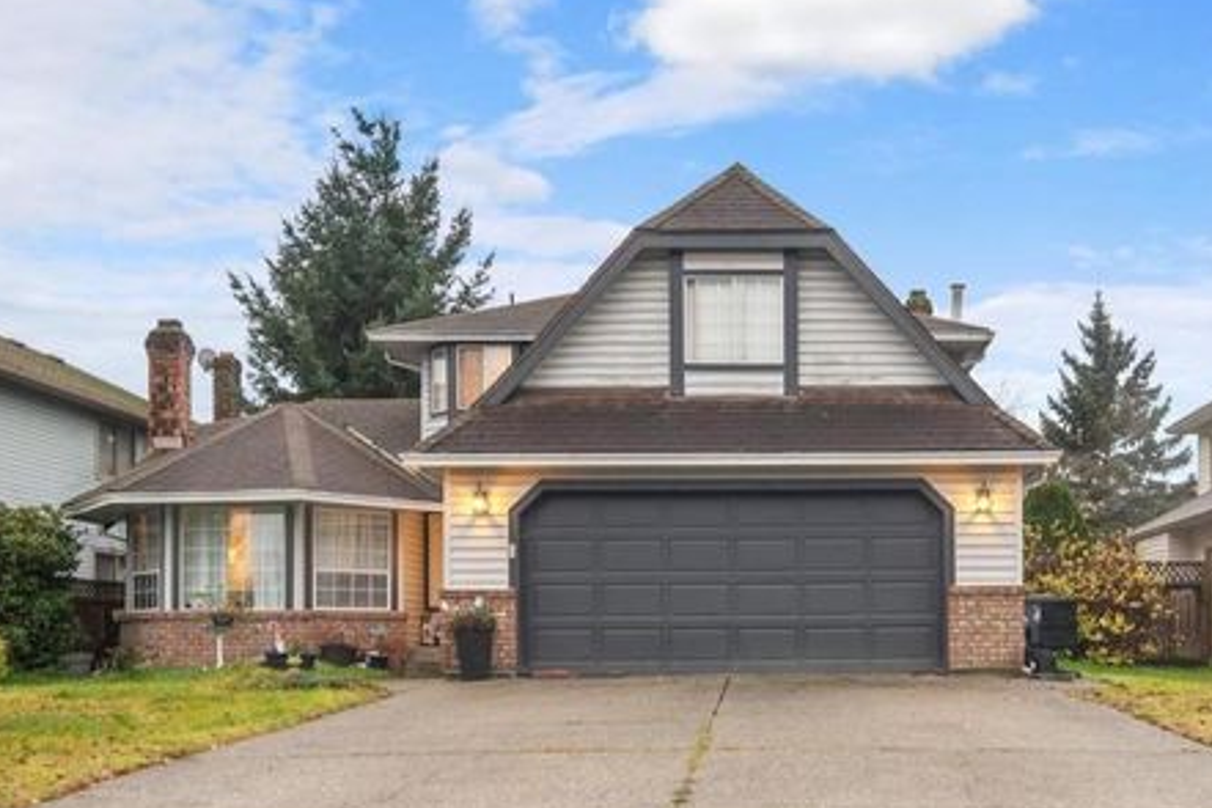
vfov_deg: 70.4
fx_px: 572
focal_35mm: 17
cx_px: 613
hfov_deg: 93.3
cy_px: 422
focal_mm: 15
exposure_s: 1/3
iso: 160
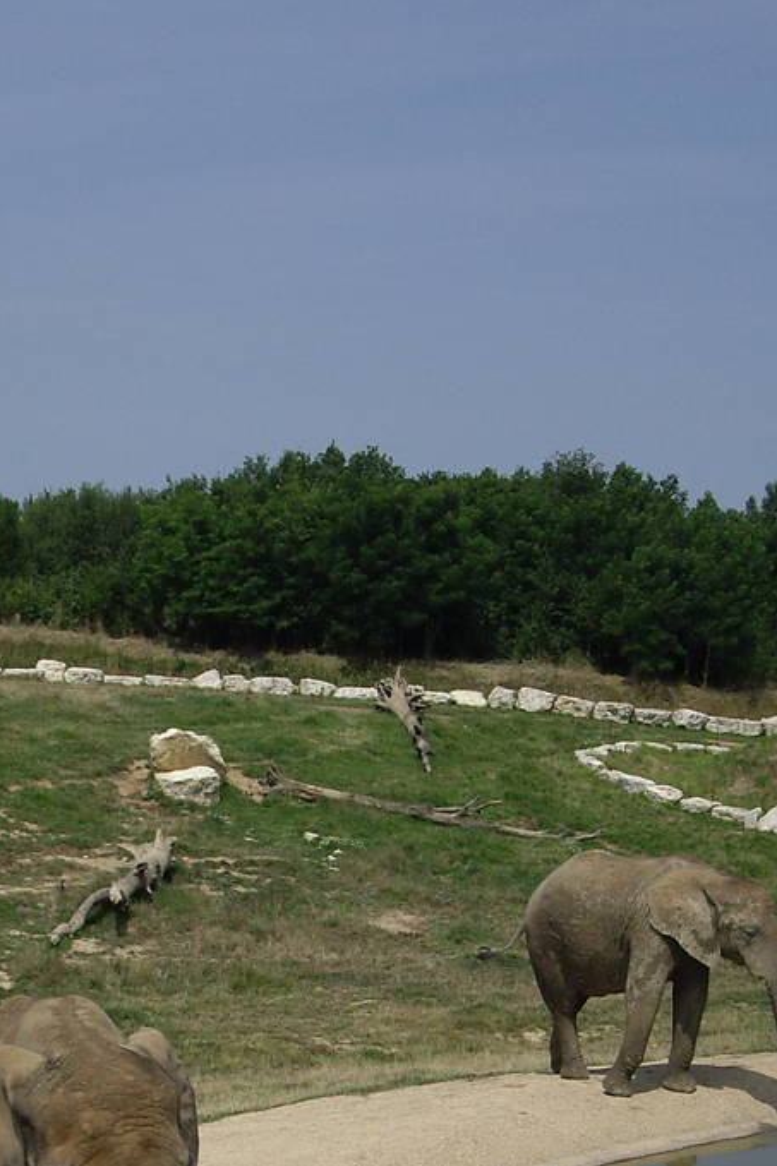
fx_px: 3012
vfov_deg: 21.5
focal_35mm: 93
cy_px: 1000
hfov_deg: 14.7
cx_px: 395
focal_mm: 7.9
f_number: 5.6
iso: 50
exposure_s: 1/400
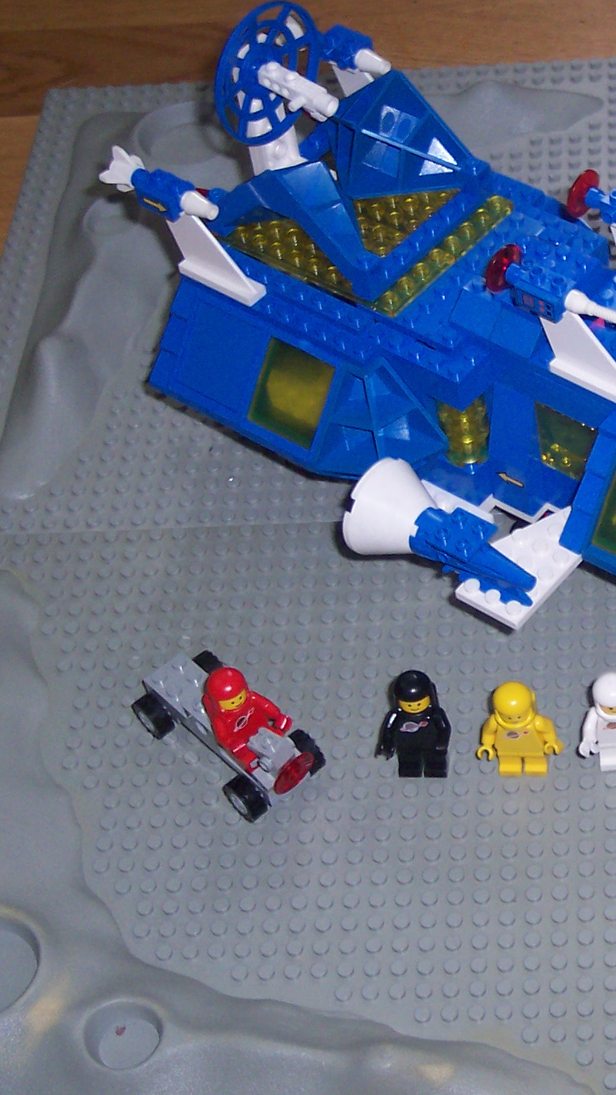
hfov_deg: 15.6
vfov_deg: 28.2
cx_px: 688
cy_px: 568
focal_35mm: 75
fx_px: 2177
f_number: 2.8
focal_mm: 8
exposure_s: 1/30
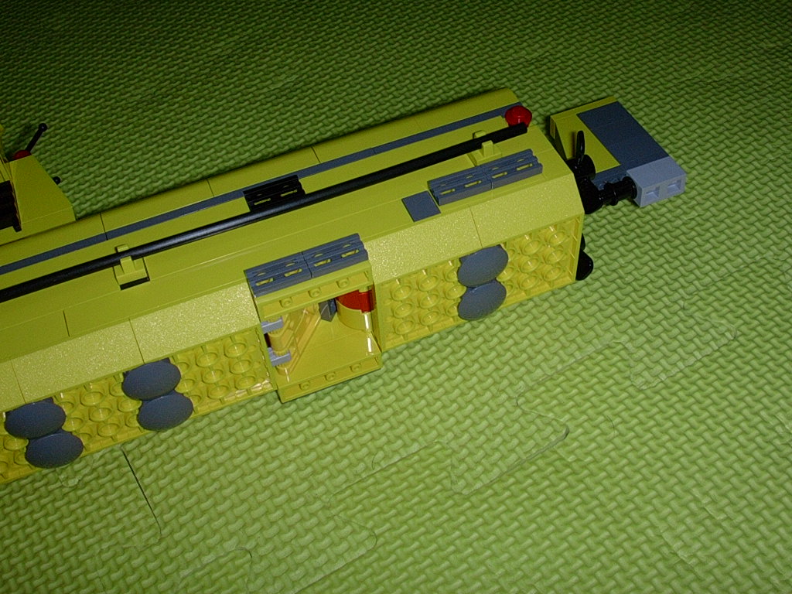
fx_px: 1030
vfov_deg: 32.2
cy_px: 297
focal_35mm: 45
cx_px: 396
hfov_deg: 42.1
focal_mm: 6.7
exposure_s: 1/64
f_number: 5.8
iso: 70
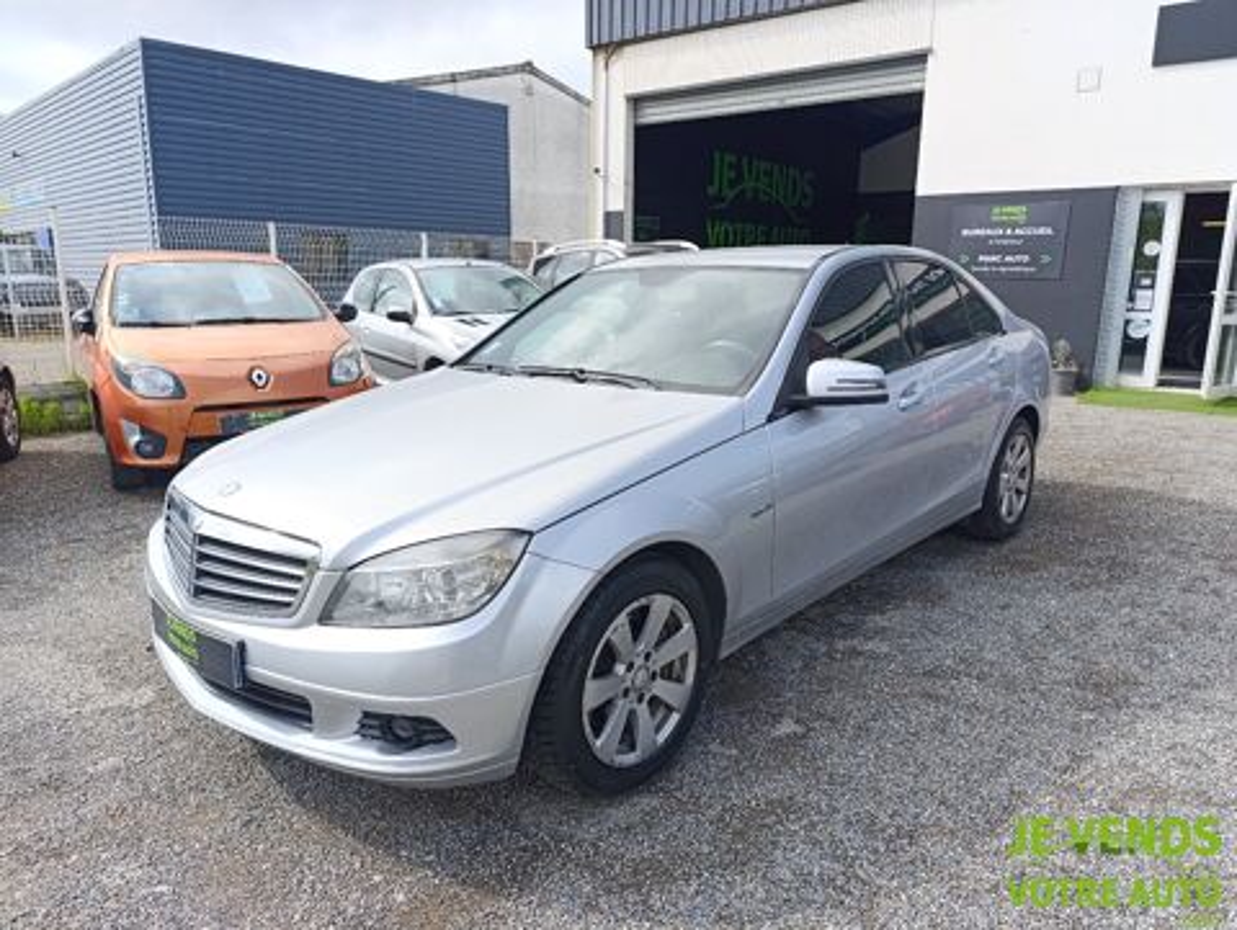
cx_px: 618
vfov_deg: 59.0
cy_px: 465
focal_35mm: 23
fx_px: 823
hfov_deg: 73.9
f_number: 1.6
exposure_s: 1/275
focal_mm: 6.14
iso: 50
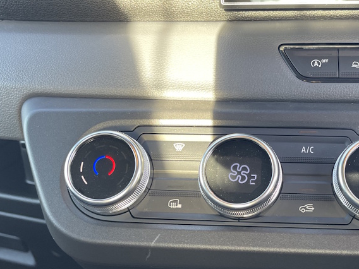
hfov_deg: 42.2
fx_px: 456
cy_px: 181
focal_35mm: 44
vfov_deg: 32.6
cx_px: 248
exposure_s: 1/120
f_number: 1.6
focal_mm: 5.1
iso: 125
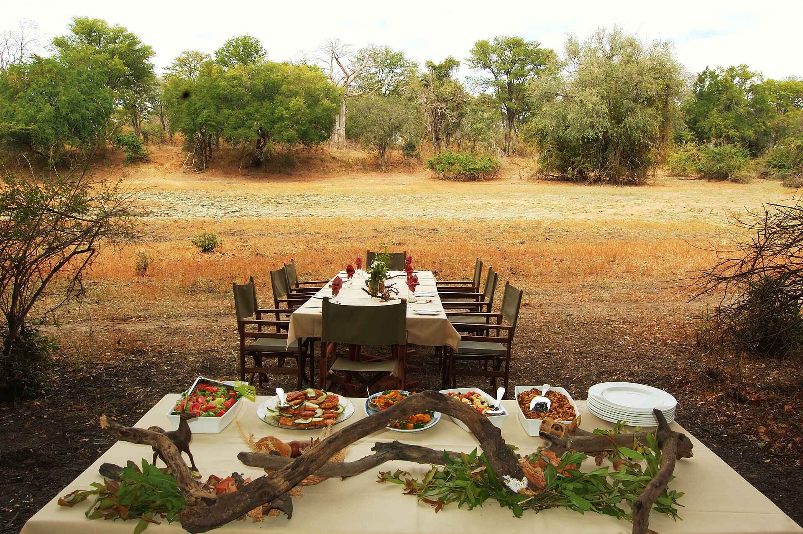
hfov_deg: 67.4
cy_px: 267
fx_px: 602
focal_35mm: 27
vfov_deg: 47.9
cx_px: 402
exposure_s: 1/80
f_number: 11
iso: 200
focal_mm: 18
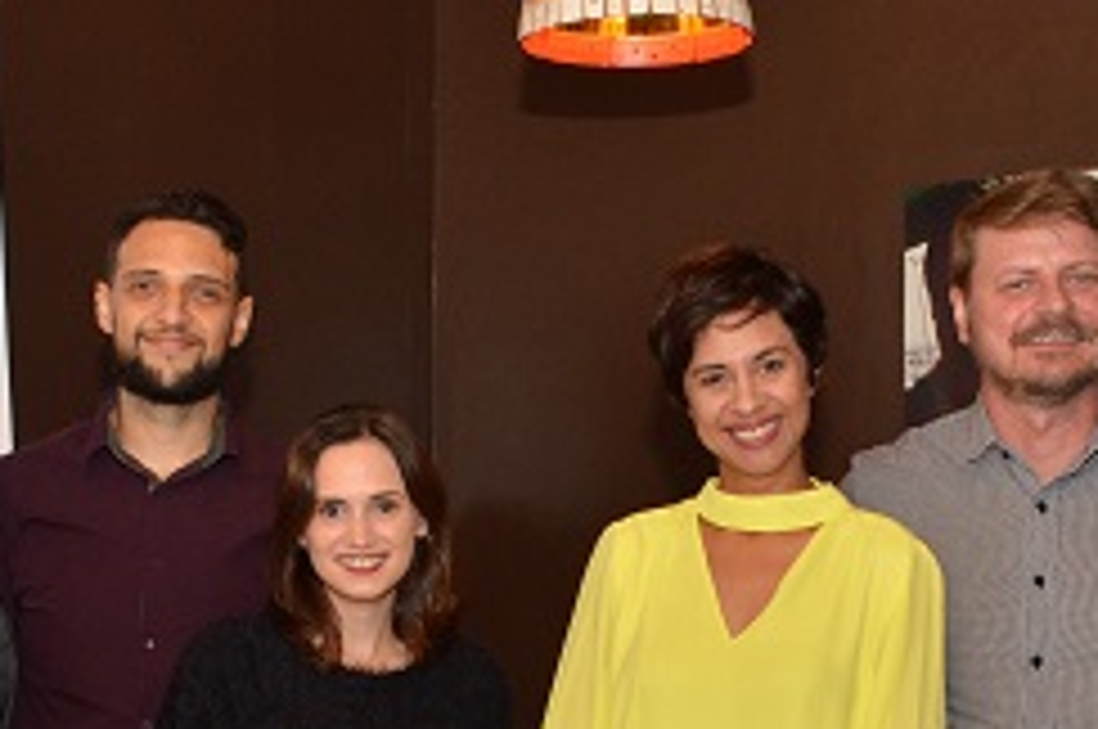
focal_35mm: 81
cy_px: 824
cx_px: 549
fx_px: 2467
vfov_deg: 16.3
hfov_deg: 25.1
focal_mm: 22
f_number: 9
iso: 800
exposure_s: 1/80
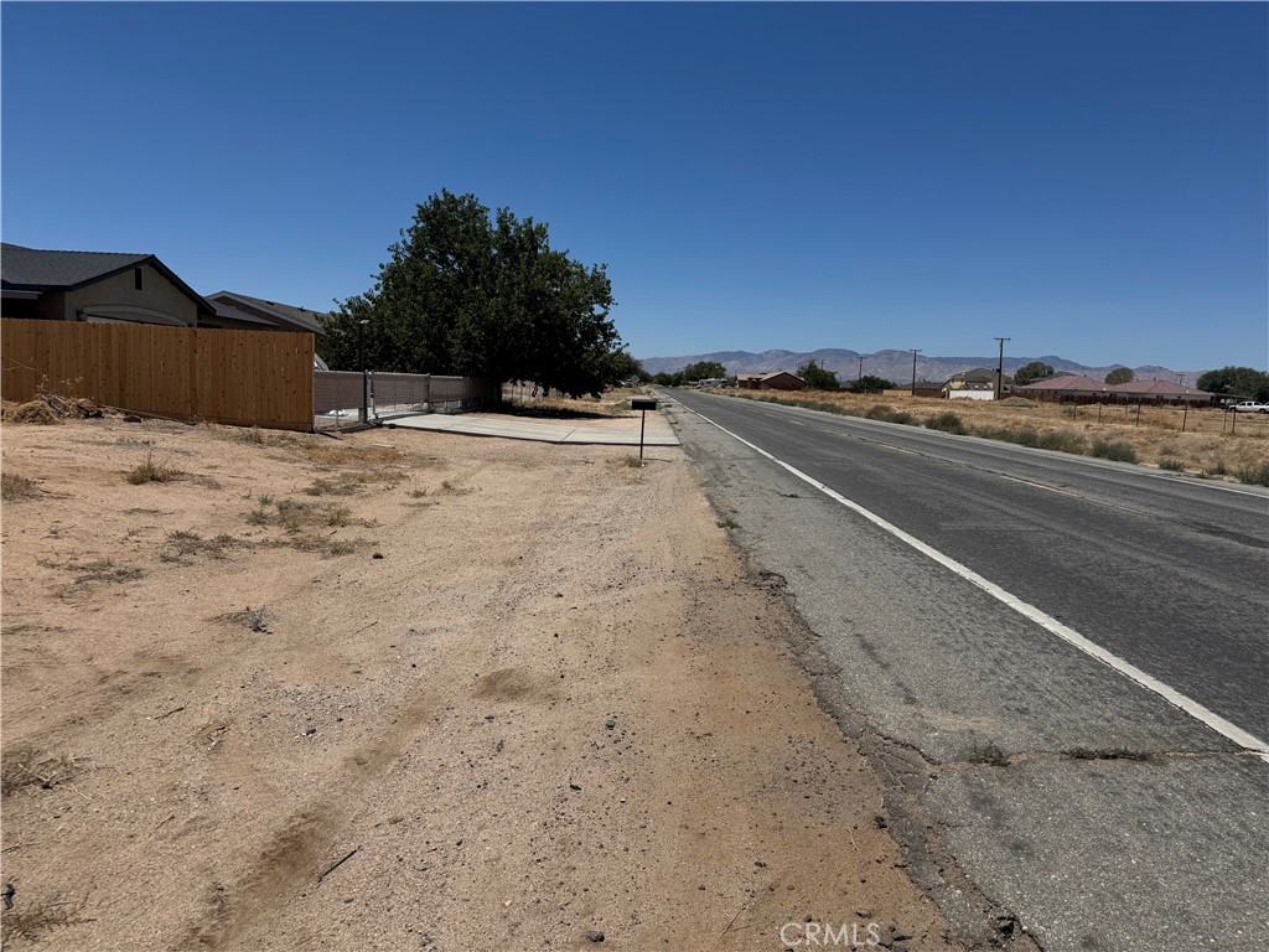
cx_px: 634
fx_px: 880
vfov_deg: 56.8
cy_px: 476
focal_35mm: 24
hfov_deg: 71.6
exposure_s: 1/10417
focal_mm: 6.76
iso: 80
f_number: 1.78
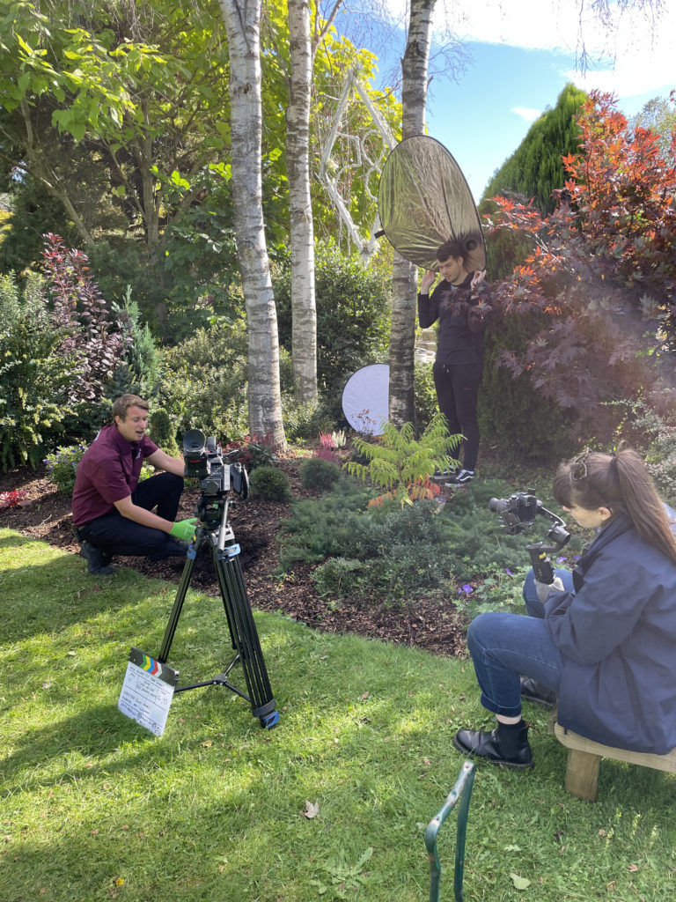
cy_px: 451
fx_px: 677
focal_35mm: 26
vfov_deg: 67.3
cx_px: 338
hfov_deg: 53.1
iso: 32
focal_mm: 4.2
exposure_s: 1/403
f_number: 1.6
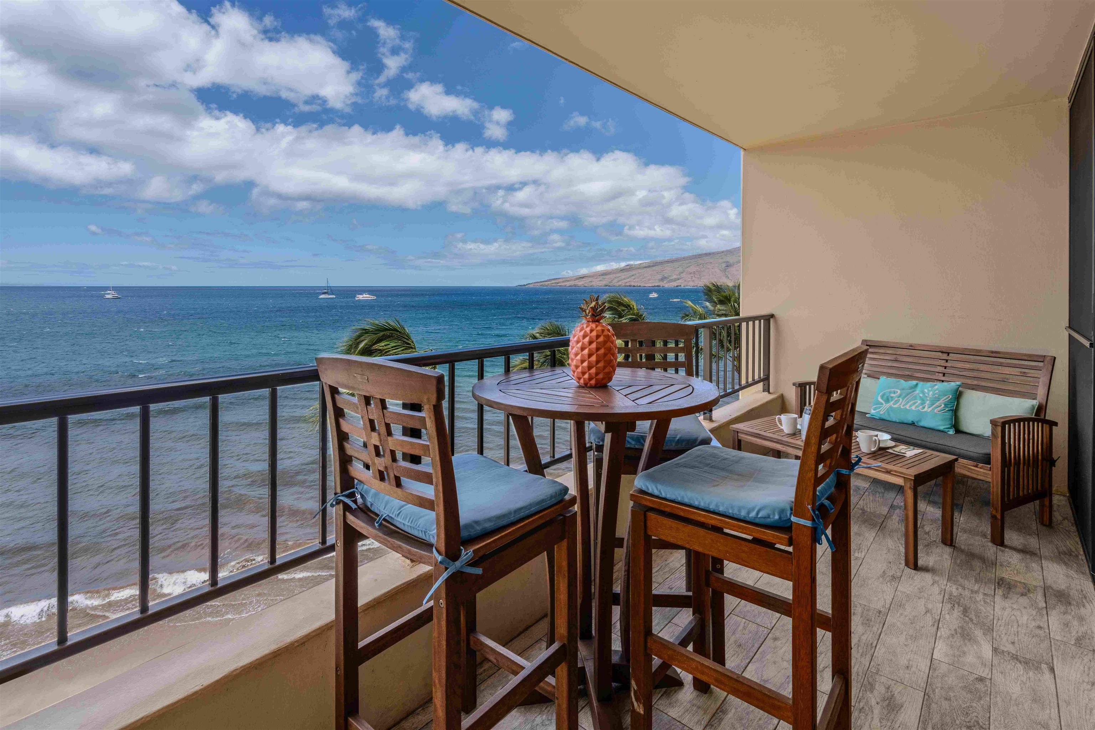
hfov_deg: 96.7
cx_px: 548
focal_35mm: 16
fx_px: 487
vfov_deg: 73.7
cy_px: 365
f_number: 13
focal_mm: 16
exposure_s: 1/25
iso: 160
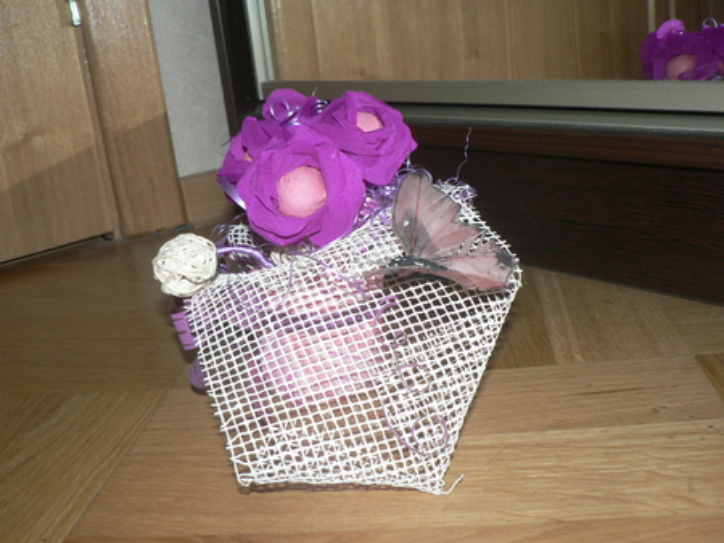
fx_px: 837
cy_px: 272
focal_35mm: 40
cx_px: 362
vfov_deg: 36.0
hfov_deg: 46.8
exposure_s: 1/60
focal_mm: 6.7
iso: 100
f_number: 2.8
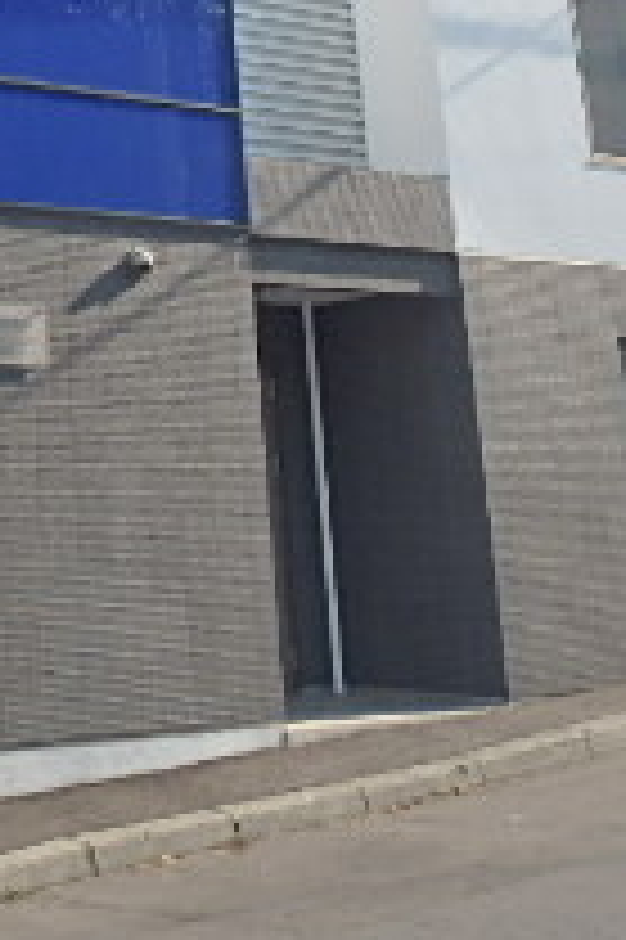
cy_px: -130
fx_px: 1750
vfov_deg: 27.2
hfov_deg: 19.3
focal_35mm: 67
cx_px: -90
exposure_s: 1/640
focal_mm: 3.7
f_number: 3.5
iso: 125
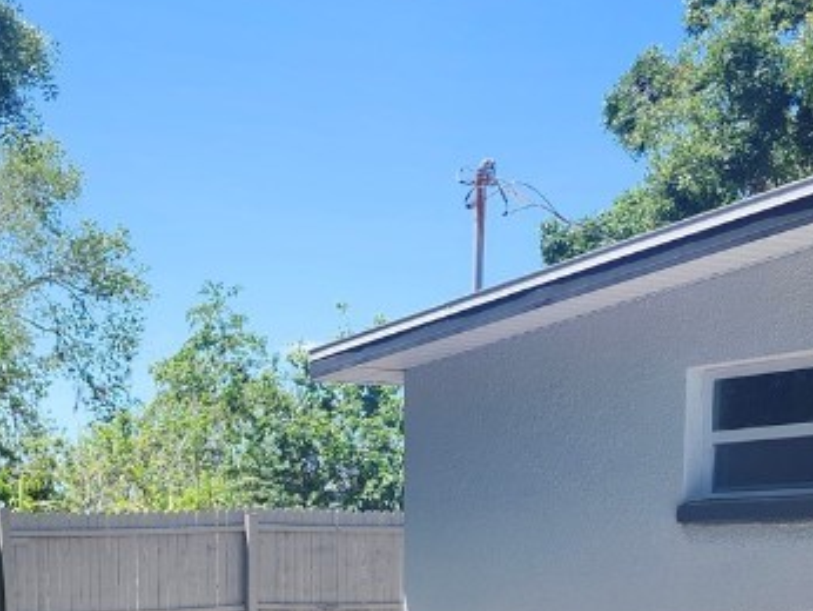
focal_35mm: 68
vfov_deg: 20.4
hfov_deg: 28.3
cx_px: 242
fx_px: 1598
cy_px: 717
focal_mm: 5.54
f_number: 1.8
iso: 25
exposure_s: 1/887
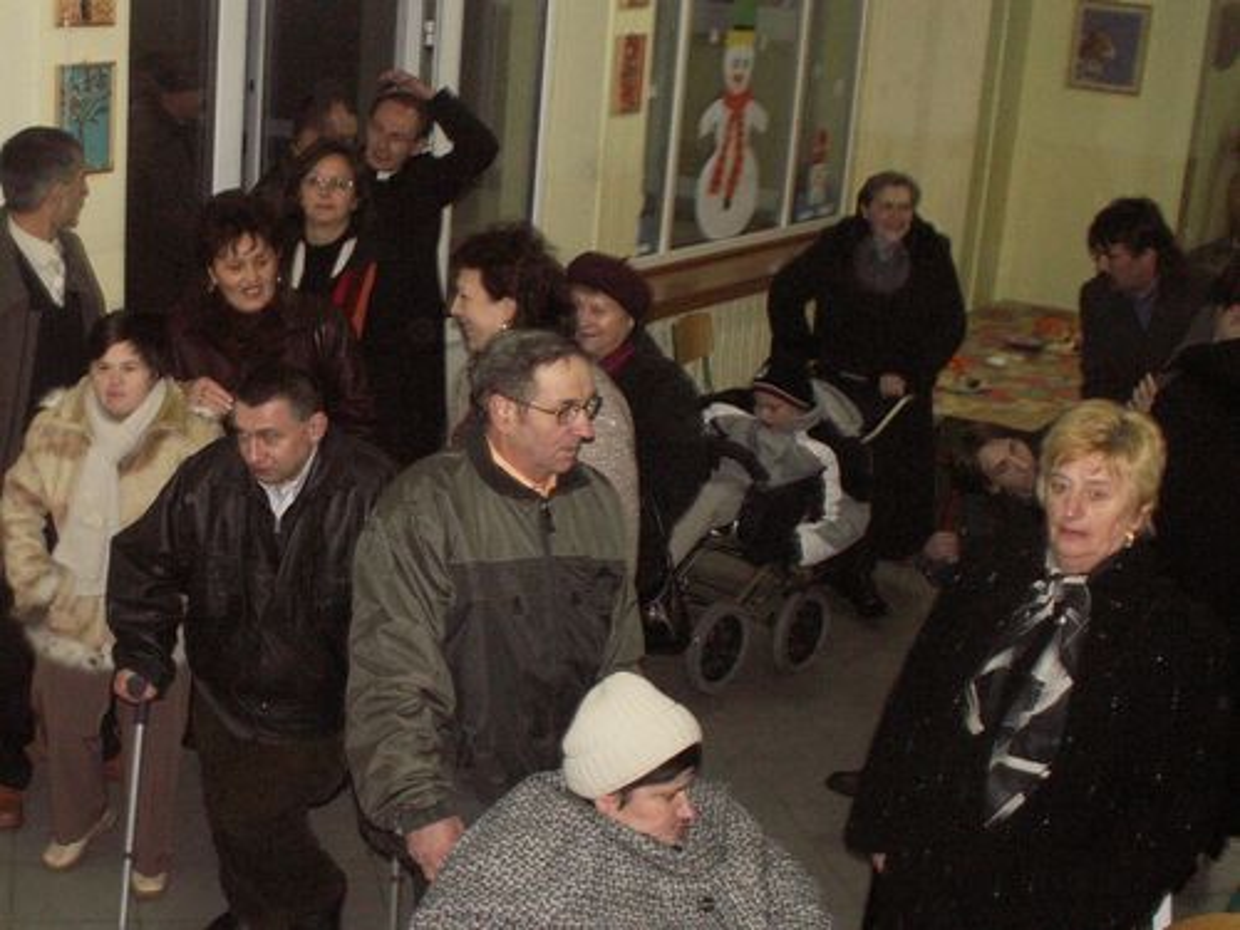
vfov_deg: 40.7
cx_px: 620
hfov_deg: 52.6
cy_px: 465
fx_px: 1254
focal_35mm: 35
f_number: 2.8
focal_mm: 5.86
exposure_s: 1/40
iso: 160
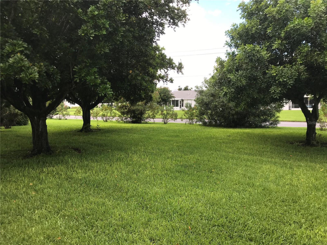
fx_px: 265
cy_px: 122
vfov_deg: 49.7
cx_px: 164
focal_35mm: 28
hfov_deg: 63.4
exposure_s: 1/484
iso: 20
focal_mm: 3.99
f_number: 1.8
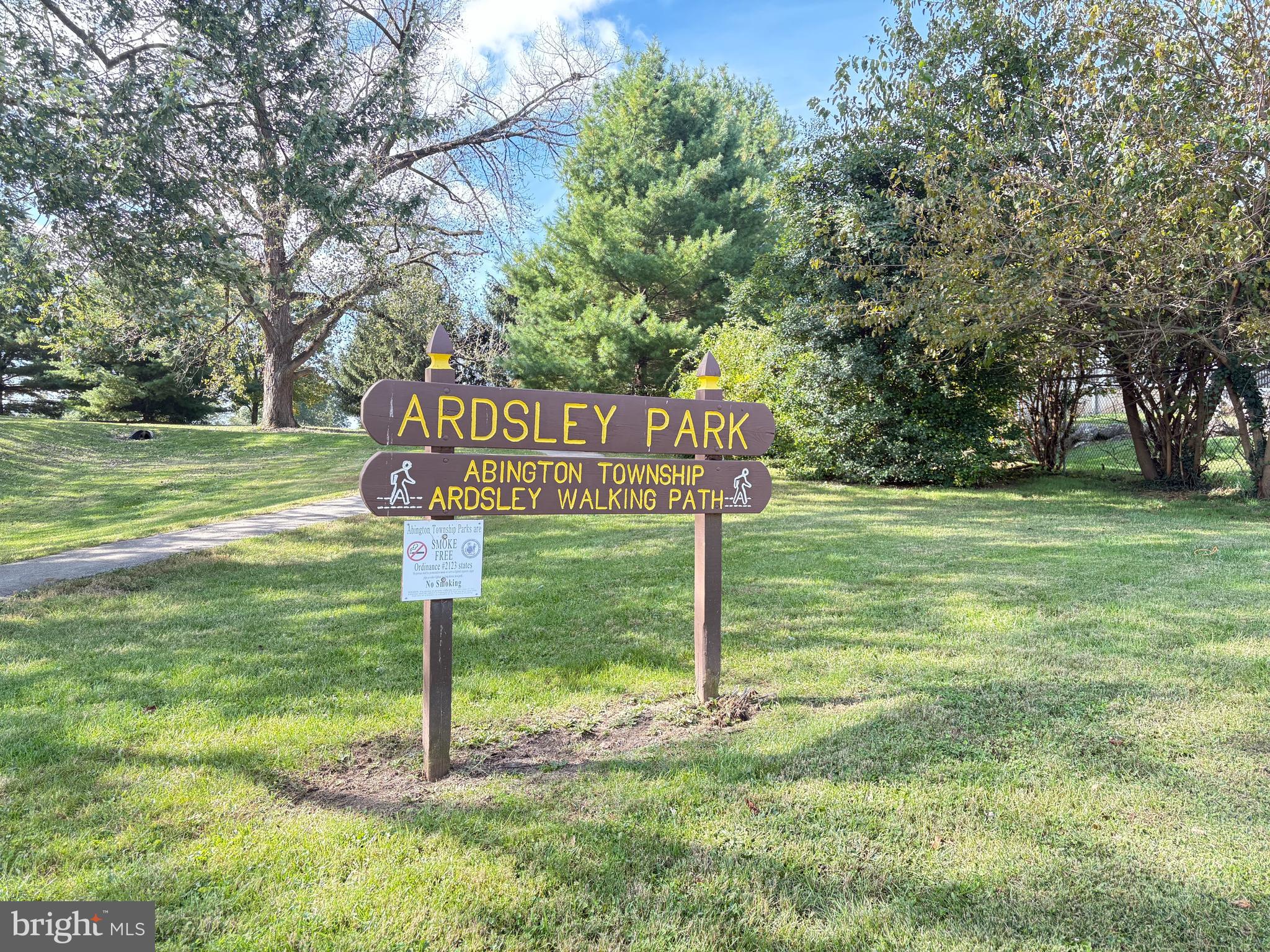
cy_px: 476
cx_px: 635
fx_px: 954
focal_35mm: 26
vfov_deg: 53.1
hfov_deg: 67.3
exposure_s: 1/266
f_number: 1.6
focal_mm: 5.96
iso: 64
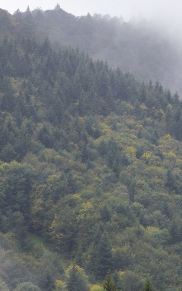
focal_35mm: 205
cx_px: 467
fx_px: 1627
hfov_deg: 6.1
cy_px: 296
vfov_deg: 10.1
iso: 800
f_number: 13
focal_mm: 62
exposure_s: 1/320
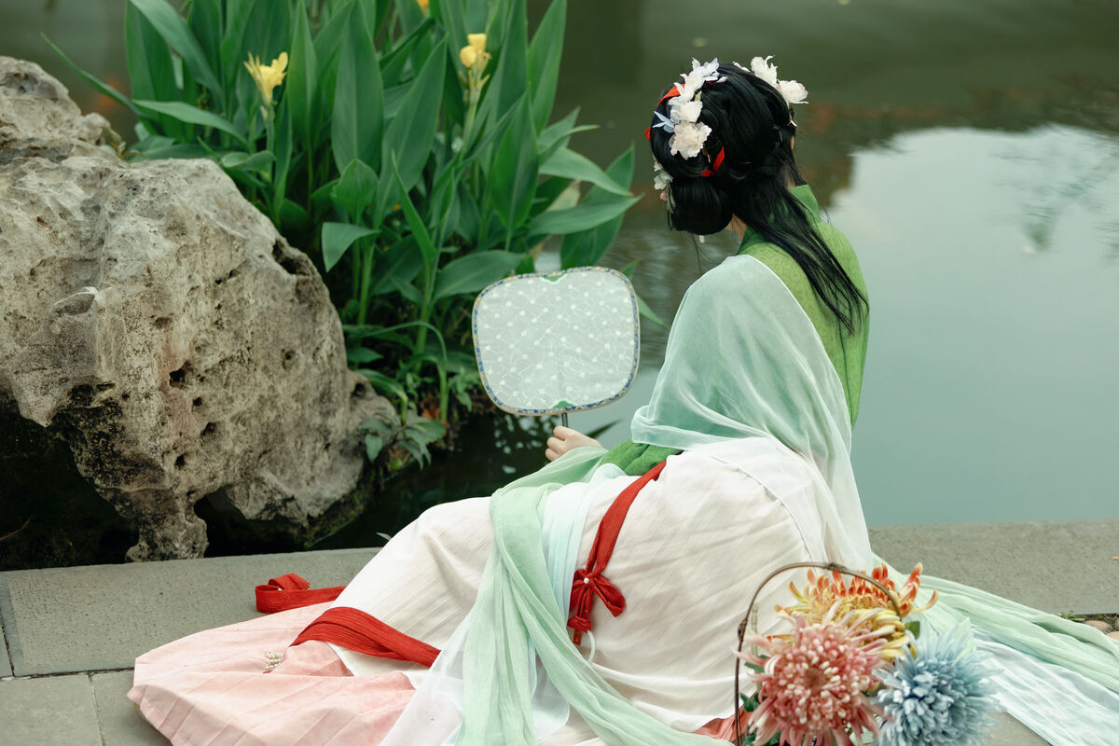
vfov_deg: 17.1
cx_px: 560
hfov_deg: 25.4
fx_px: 2486
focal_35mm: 80
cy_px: 373
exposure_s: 1/1000
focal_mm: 80
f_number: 2.8
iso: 200
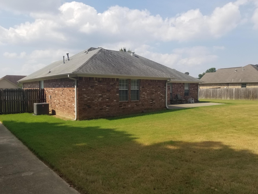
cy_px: 99
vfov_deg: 51.4
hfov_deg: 65.3
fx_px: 201
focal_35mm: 27
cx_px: 126
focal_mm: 4.25
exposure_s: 1/2328
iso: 50
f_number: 1.7
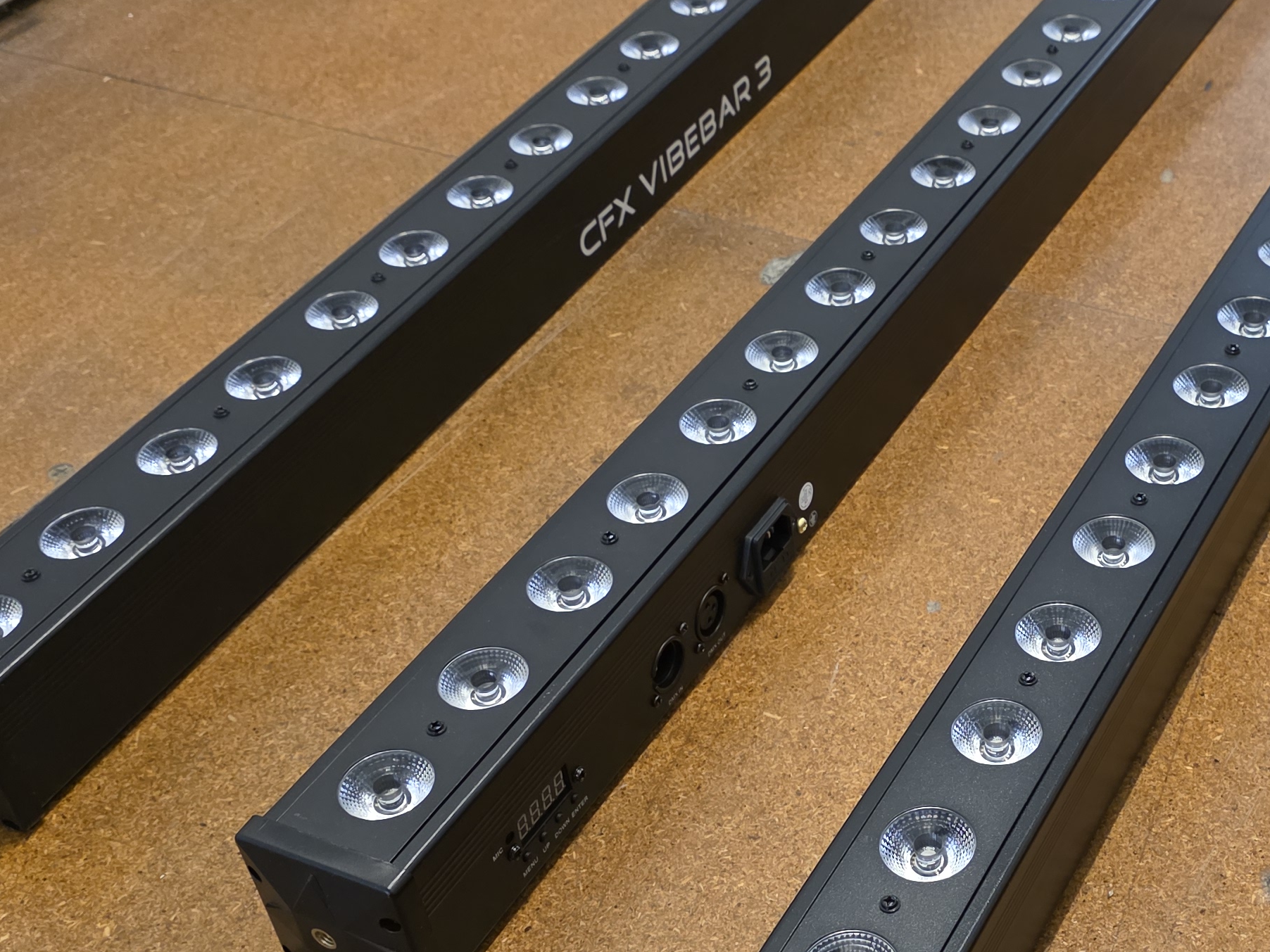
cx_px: 1012
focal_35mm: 51
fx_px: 1871
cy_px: 603
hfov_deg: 36.3
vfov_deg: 28.4
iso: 1000
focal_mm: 6.3
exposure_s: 1/100
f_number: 1.7
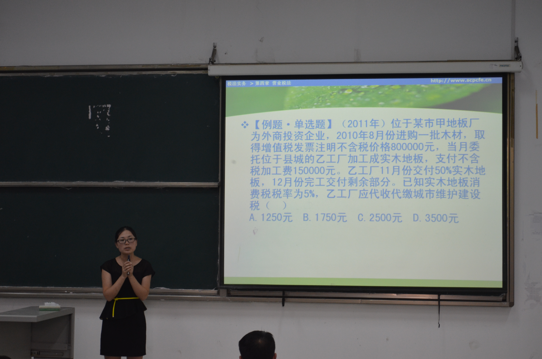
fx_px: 992
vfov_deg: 20.5
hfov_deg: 30.6
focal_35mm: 66
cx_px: 271
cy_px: 180
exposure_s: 1/60
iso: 800
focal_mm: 44
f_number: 5.3
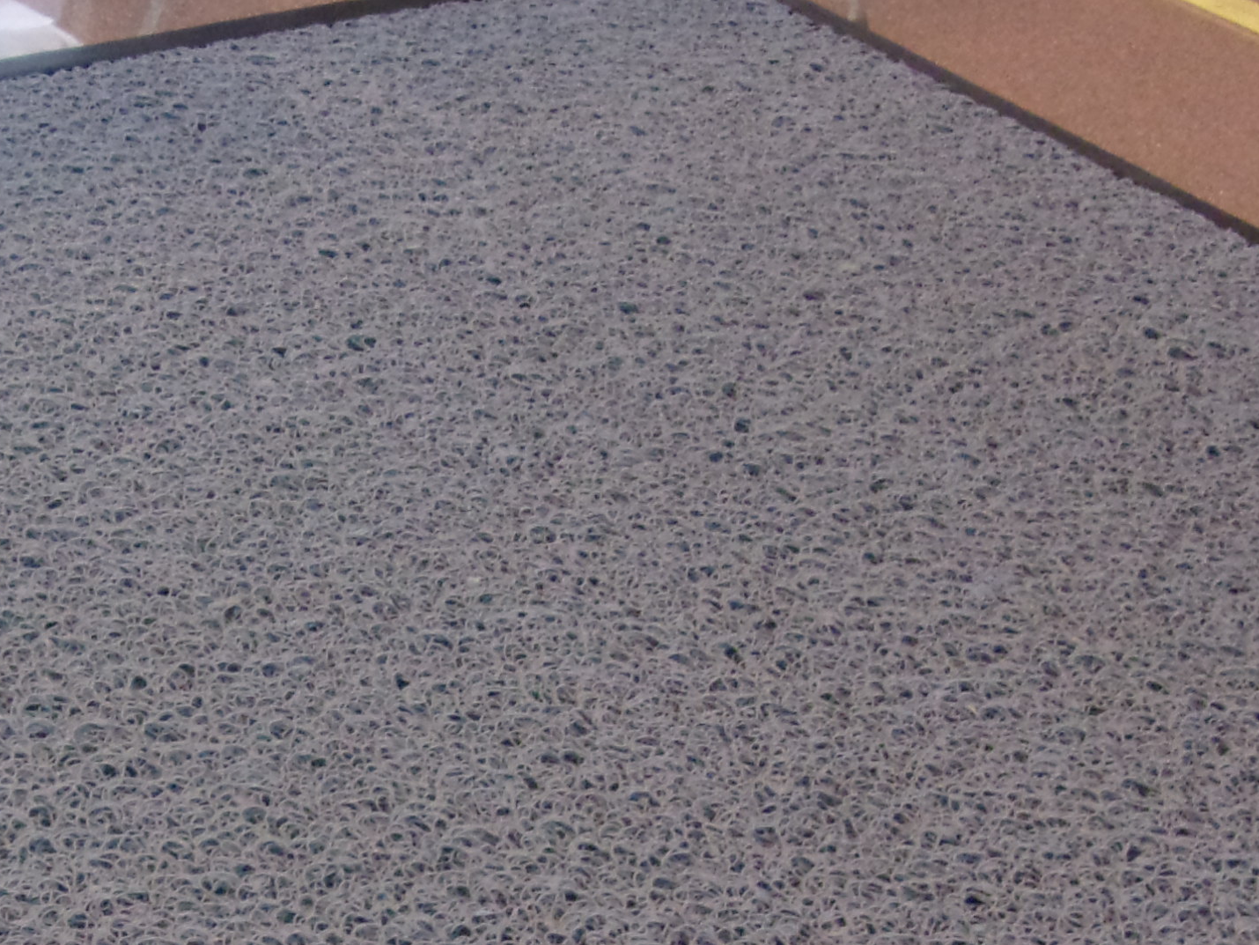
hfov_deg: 22.3
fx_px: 3165
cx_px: 311
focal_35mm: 87
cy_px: 774
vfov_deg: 16.8
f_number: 3
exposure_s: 1/34
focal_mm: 4.9
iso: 328
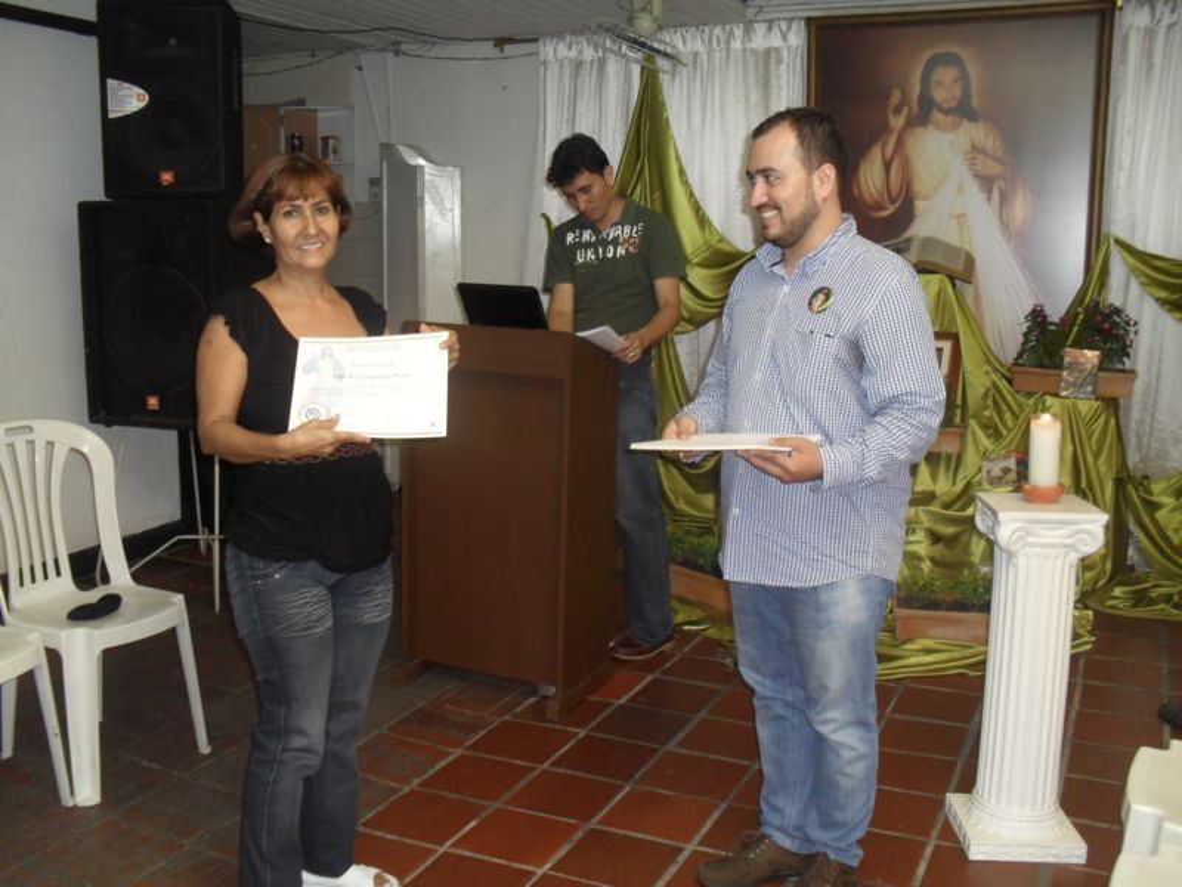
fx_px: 1195
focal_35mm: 35
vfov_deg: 40.7
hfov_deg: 52.6
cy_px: 444
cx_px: 591
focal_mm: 6.3
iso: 200
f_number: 3.2
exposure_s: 1/45
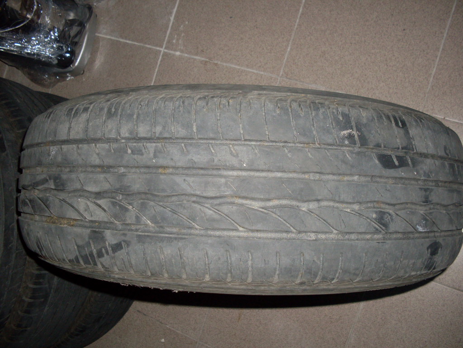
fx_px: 508
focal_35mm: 38
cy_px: 174
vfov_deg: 37.7
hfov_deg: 49.0
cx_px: 232
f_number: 2.8
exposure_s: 1/45
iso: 100
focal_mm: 6.3
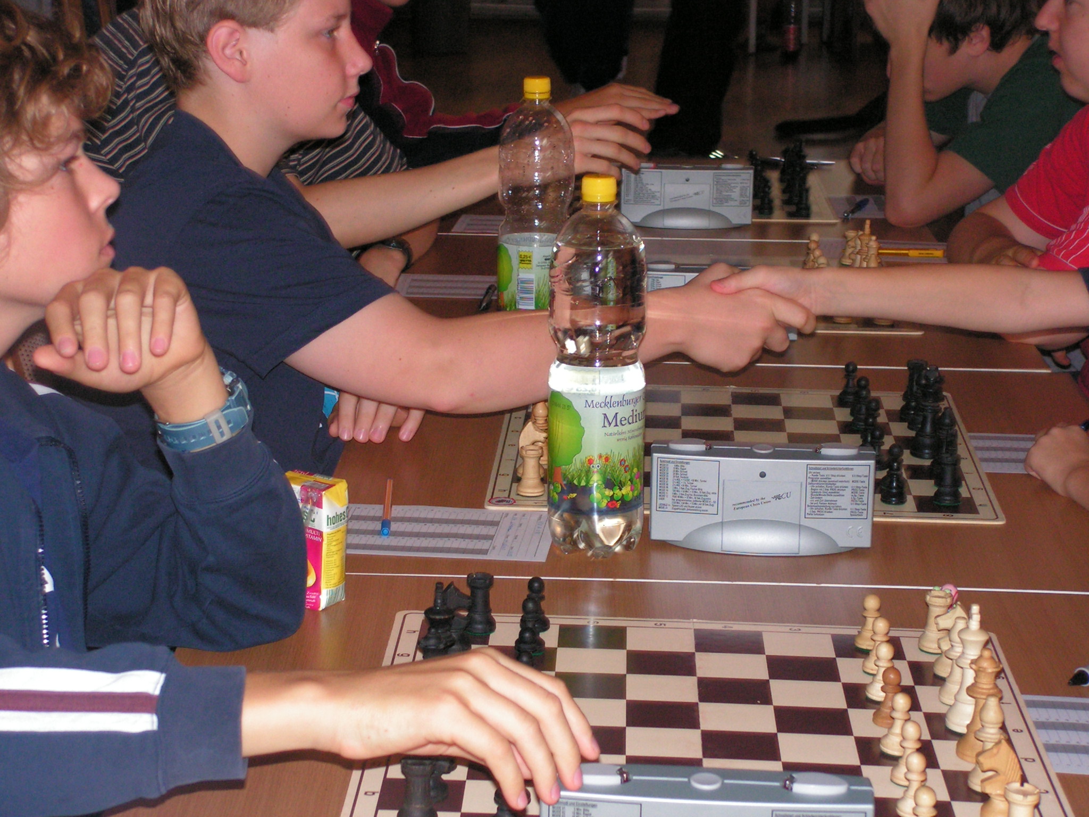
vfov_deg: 18.4
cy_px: 408
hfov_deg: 24.4
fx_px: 2517
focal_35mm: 80
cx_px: 544
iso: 200
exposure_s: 1/80
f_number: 3.3
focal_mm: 13.4
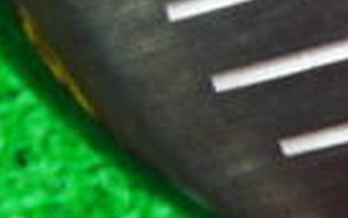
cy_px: -117
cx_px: 683
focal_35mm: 183
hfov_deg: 10.5
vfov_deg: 7.1
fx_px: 1738
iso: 400
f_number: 3.6
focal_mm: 6.42
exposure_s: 1/10
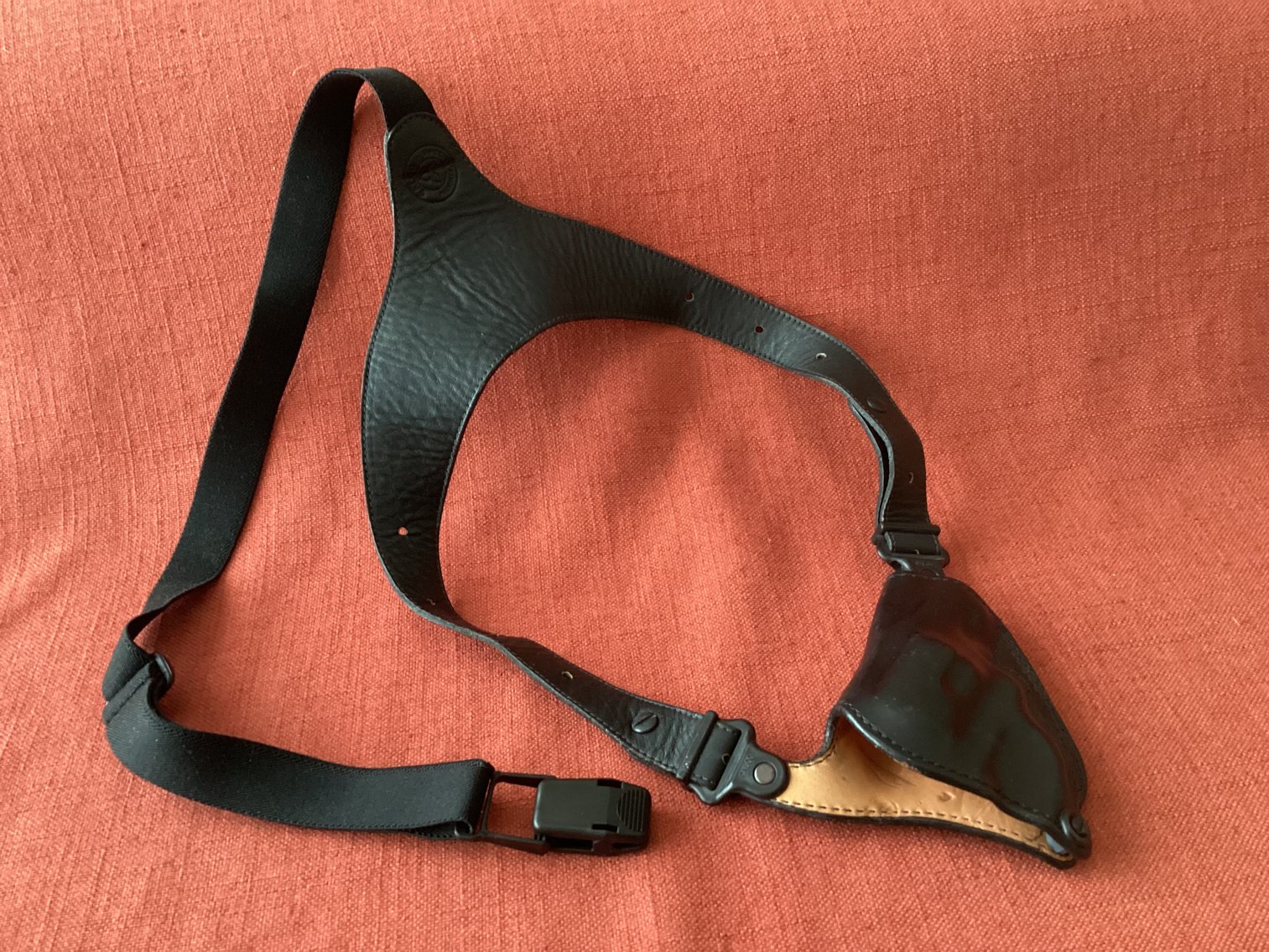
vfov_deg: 45.4
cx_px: 634
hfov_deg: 58.3
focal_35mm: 31
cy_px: 476
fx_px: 1137
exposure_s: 1/30
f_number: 2.4
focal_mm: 3.3
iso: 400
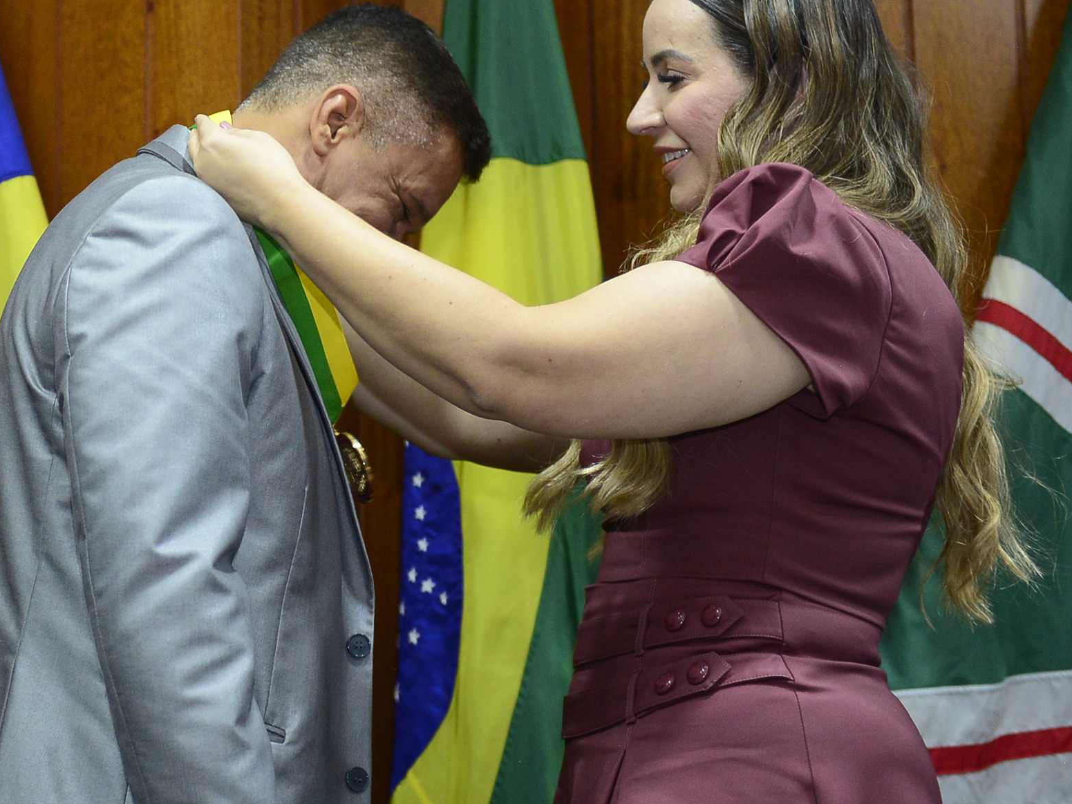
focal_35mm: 97
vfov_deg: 15.2
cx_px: 42
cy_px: 294
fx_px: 3004
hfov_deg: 19.7
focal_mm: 52
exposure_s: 1/125
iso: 2000
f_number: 2.8
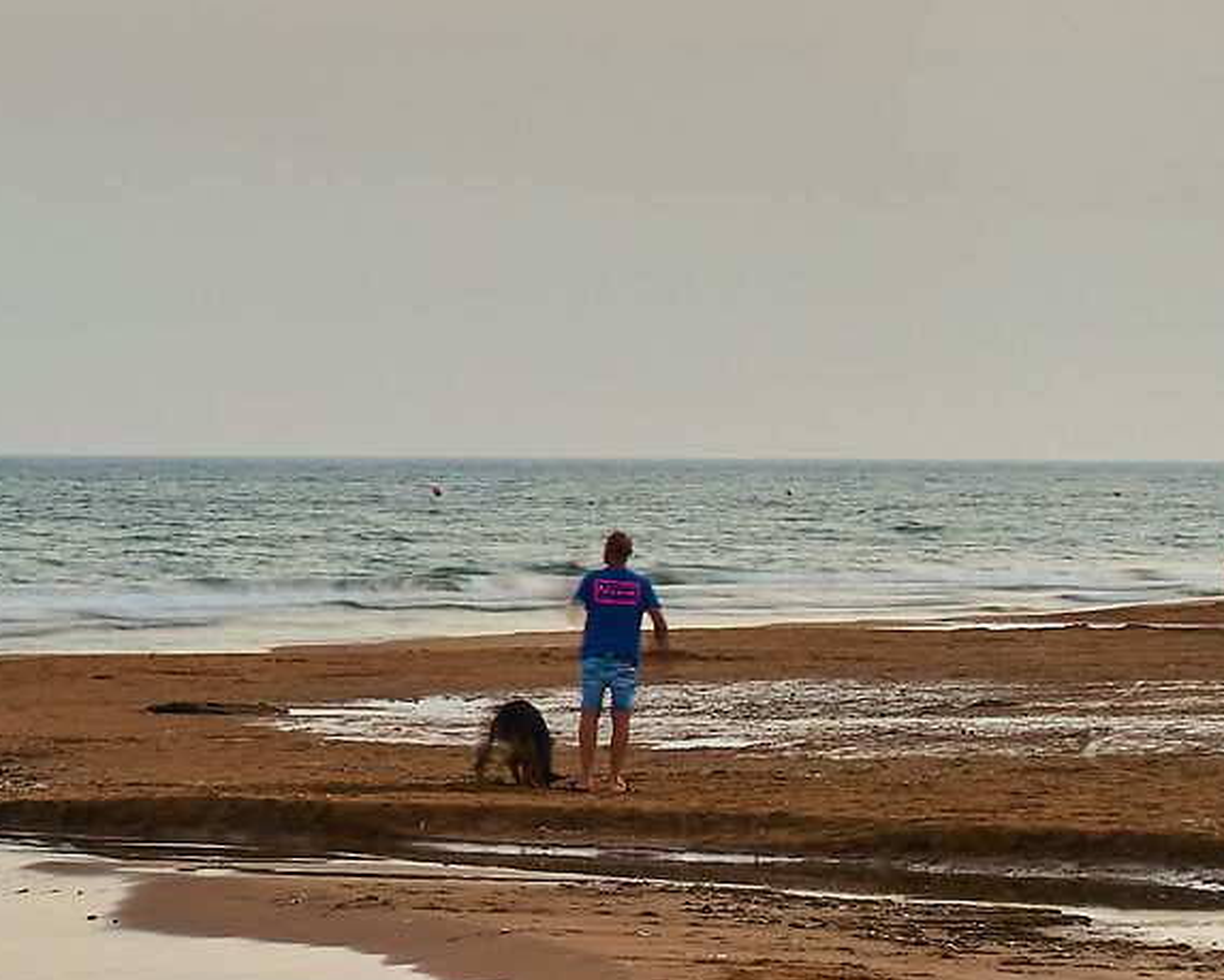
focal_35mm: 275
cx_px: -1143
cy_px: 732
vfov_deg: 5.6
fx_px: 9967
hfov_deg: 6.8
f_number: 6.3
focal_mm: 25.7
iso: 125
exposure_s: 1/2.5
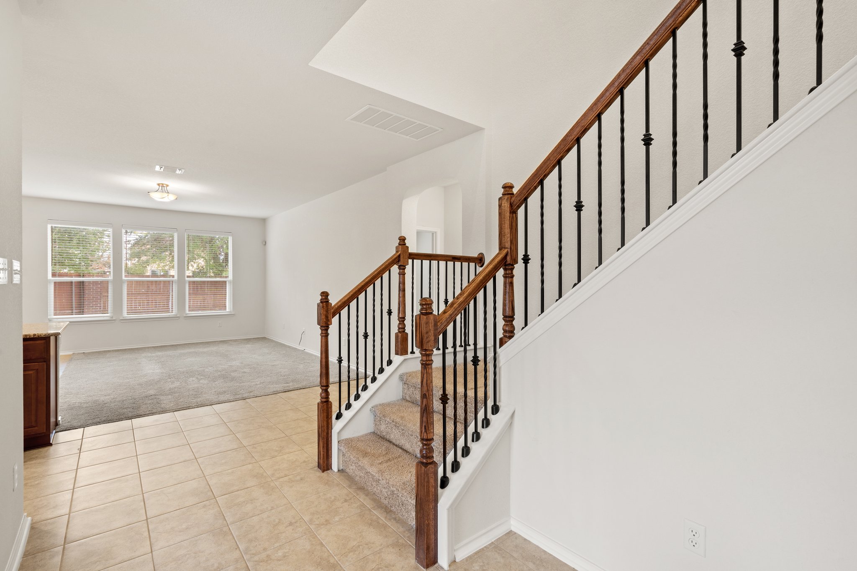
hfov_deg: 96.7
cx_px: 428
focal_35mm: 16
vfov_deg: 73.7
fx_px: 381
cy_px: 286
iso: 320
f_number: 9
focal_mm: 16
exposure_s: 1
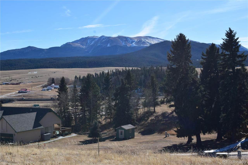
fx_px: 413
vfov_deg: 22.6
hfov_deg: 33.4
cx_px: 124
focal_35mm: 60
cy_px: 82
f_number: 11
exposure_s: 1/500
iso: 360
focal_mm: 40
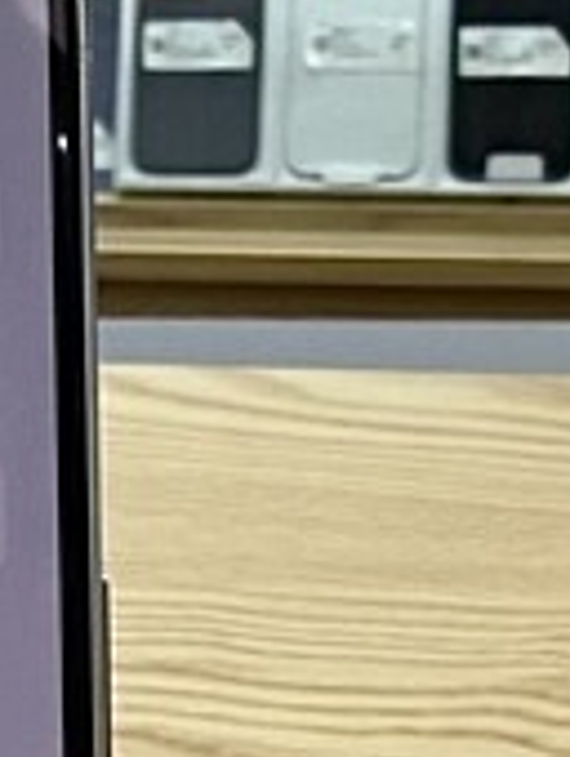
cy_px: 882
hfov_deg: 11.5
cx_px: -42
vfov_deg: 15.0
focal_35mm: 127
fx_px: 2781
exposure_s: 1/120
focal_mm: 2.22
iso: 80
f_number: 2.2
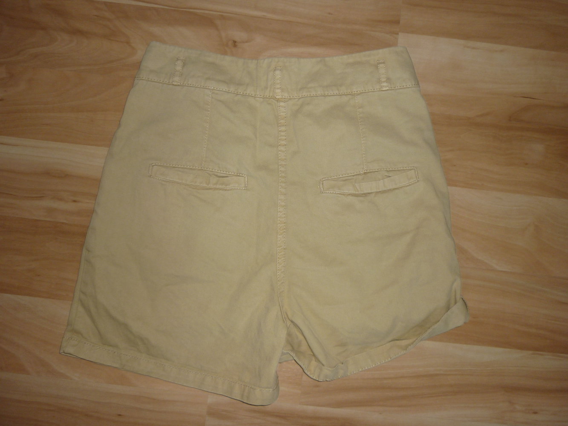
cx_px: 284
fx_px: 542
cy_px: 213
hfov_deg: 55.3
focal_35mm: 33
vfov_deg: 43.0
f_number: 2.8
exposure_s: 1/30
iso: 100
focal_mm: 5.5
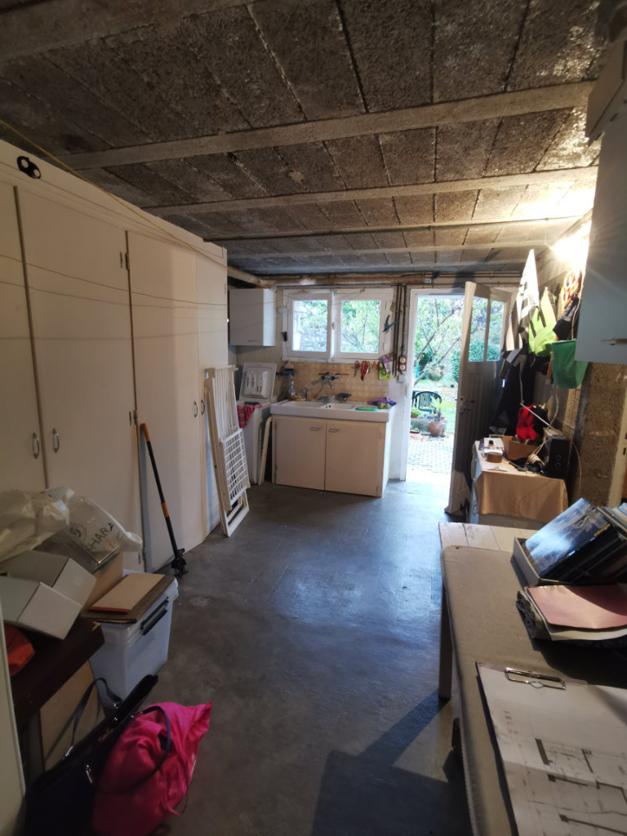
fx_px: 411
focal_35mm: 17
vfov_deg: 91.0
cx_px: 314
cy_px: 418
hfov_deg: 74.7
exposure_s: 1/25
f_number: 2.2
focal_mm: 2.3
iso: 400
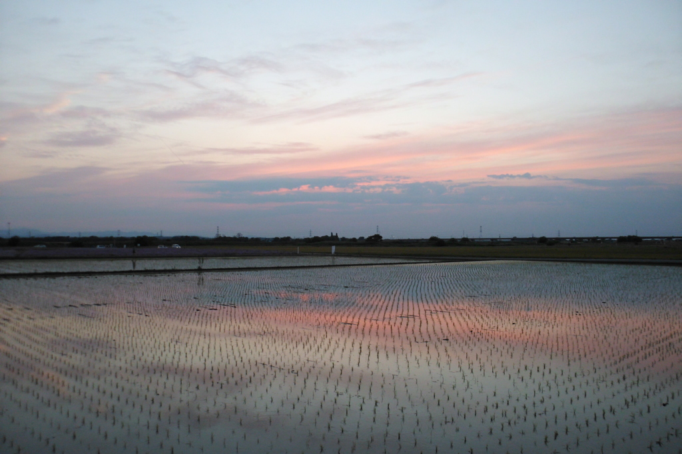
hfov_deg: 65.5
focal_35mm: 28
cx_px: 341
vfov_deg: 46.4
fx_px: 530
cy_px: 227
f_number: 3.3
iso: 200
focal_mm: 5
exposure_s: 1/60
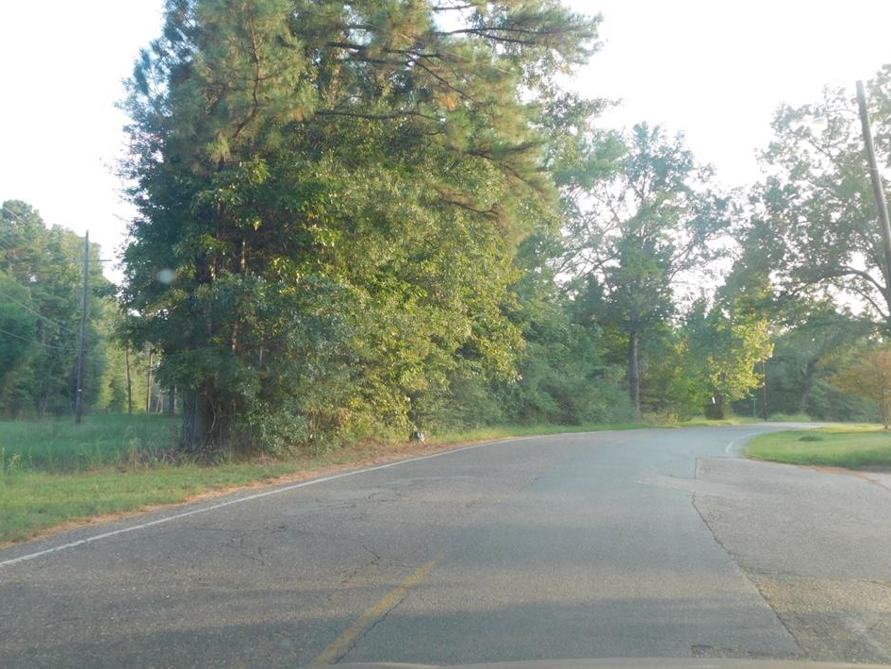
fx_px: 1004
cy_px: 326
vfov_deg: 36.8
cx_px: 432
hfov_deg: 47.9
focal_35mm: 39
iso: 125
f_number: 3.5
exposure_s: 1/50
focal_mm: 6.3
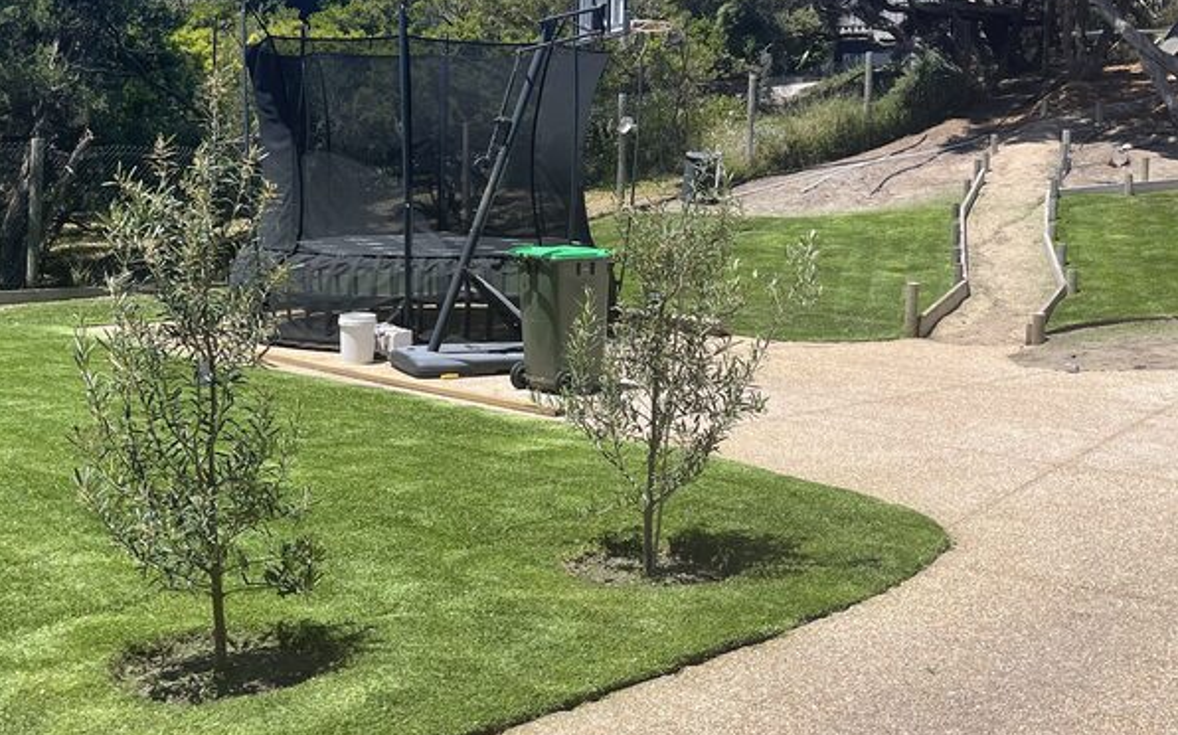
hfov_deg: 52.8
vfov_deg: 33.8
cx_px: 589
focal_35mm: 37
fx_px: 1187
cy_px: 198
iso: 32
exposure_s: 1/2924
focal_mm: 5.1
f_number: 1.6
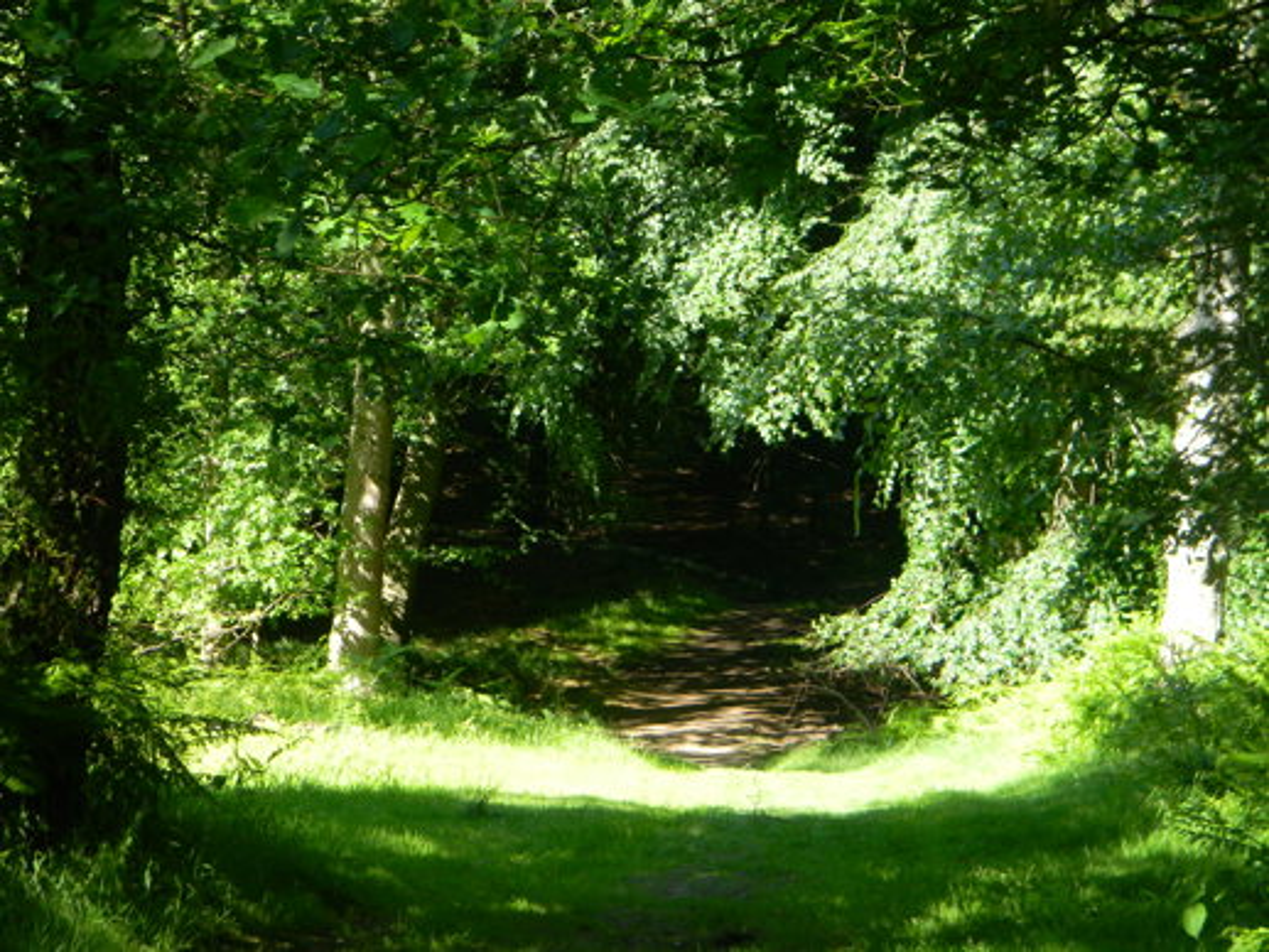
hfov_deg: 18.7
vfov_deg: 14.1
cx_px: 634
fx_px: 3850
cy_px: 476
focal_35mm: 105
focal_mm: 19
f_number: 4.7
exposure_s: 1/124
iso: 161
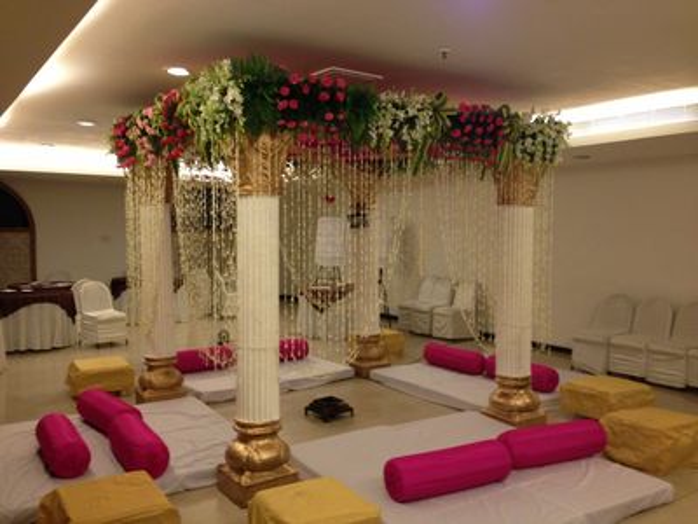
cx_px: 349
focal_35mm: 33
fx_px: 665
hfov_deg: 55.4
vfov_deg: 42.9
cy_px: 262
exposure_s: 1/20
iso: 160
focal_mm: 4.13
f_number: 2.4
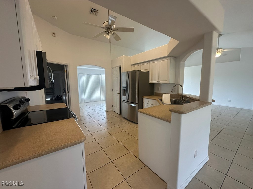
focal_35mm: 14
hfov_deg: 102.1
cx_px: 126
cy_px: 94
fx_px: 102
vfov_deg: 85.7
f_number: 2.2
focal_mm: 2.22
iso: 160
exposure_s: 1/120
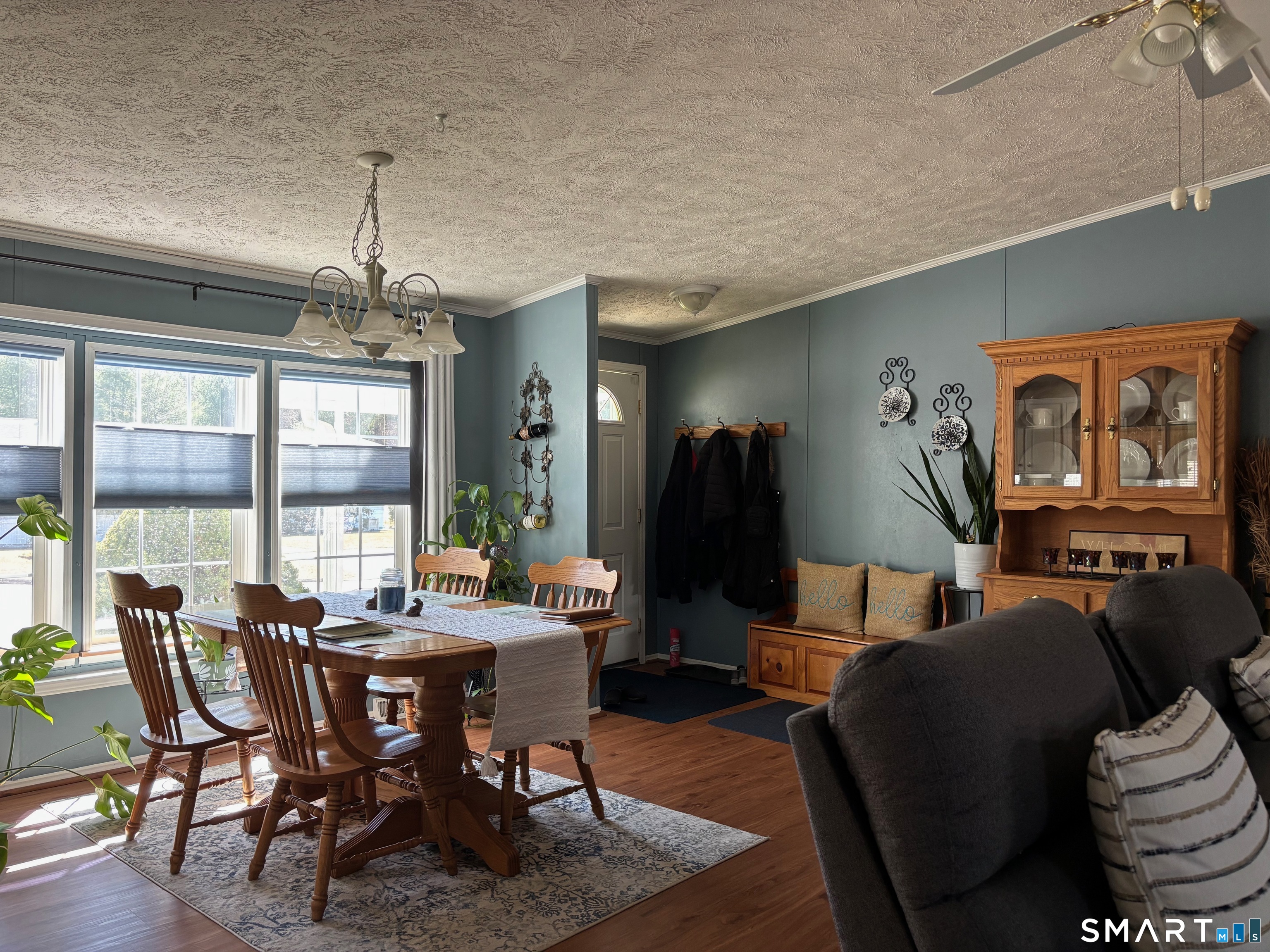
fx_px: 954
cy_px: 476
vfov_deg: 53.1
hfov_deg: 67.3
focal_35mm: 26
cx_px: 635
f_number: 1.6
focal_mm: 5.96
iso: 125
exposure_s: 1/107
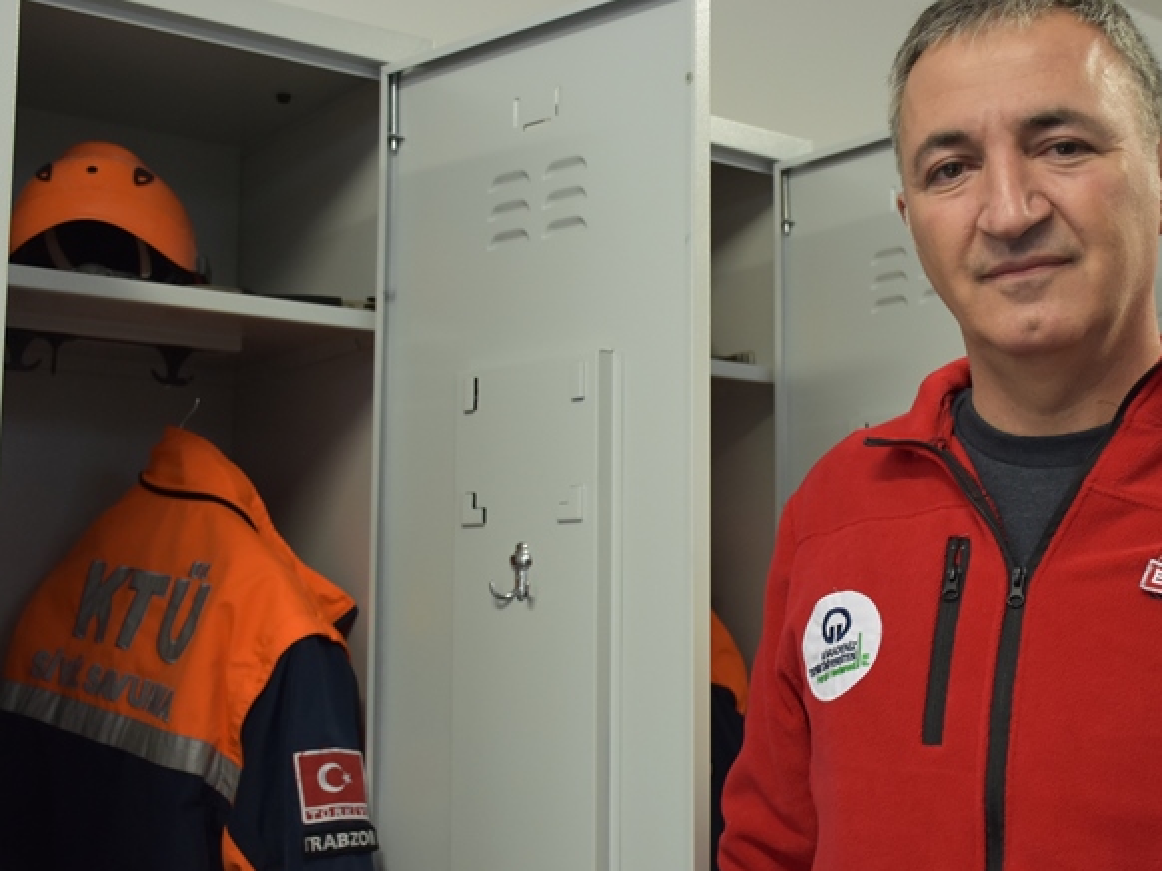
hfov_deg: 37.2
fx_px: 1711
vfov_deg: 28.5
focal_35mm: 51
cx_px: 760
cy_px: 470
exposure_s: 1/60
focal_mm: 24
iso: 800
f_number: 4
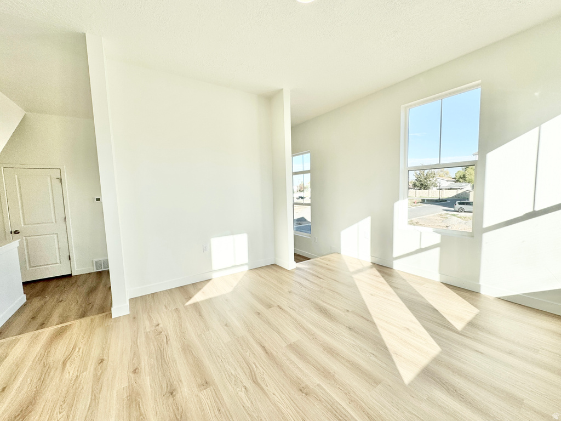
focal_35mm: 14
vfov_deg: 85.7
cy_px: 210
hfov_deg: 102.1
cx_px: 280
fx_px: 227
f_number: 2.2
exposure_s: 1/787
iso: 40
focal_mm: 2.22
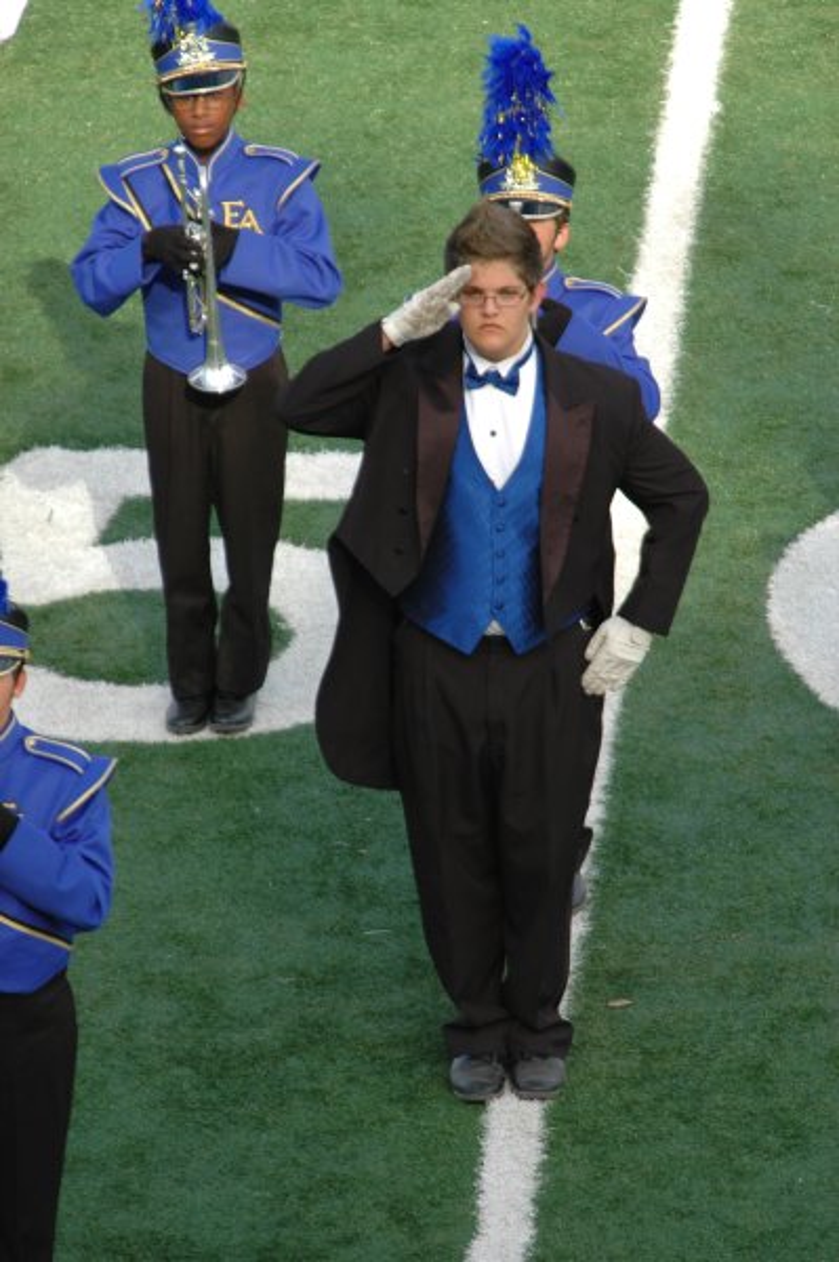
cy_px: 631
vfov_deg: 3.4
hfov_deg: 2.3
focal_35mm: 600
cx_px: 420
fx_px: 21010
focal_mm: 400
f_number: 5.6
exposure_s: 1/250
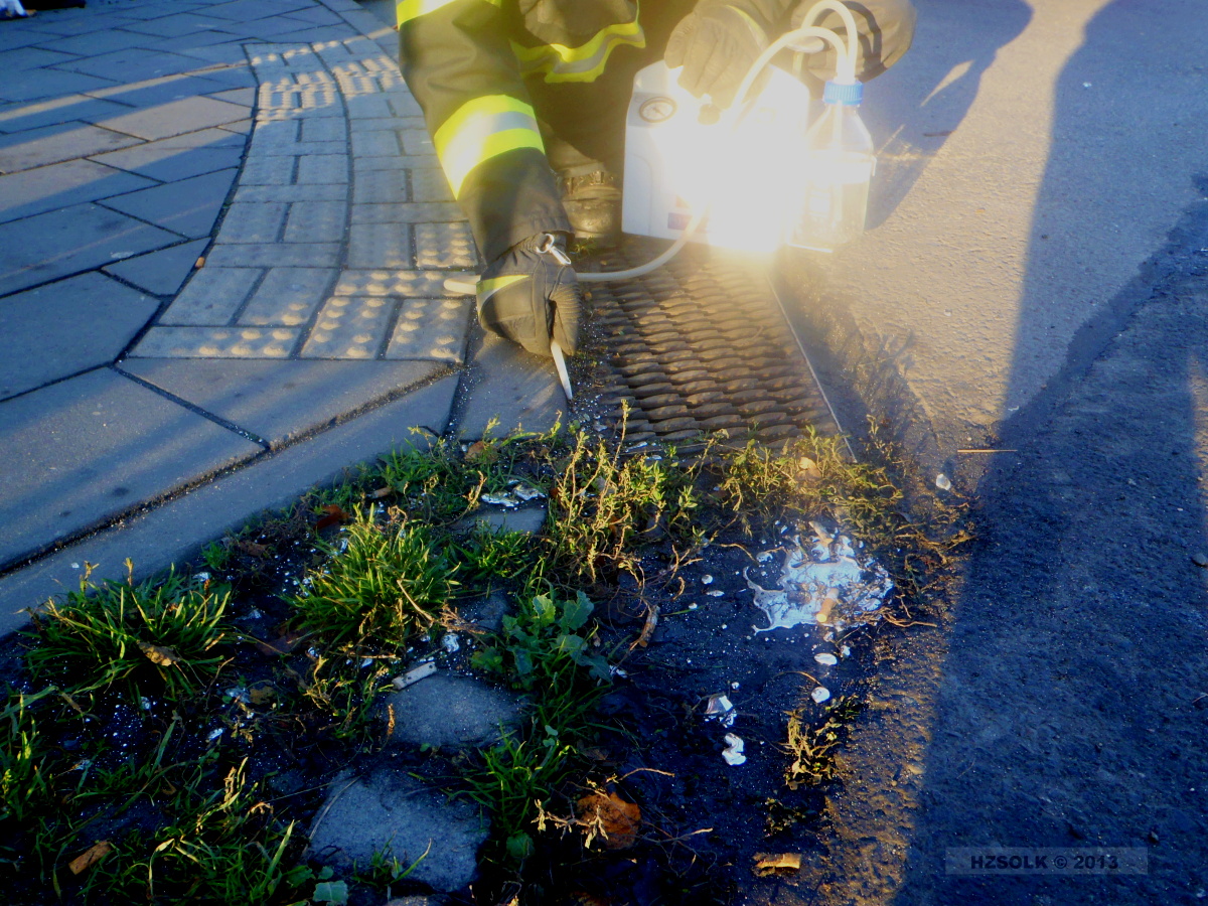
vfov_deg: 49.7
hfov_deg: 63.4
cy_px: 453
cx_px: 604
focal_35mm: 28
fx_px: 977
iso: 64
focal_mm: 5
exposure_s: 1/40
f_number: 3.5
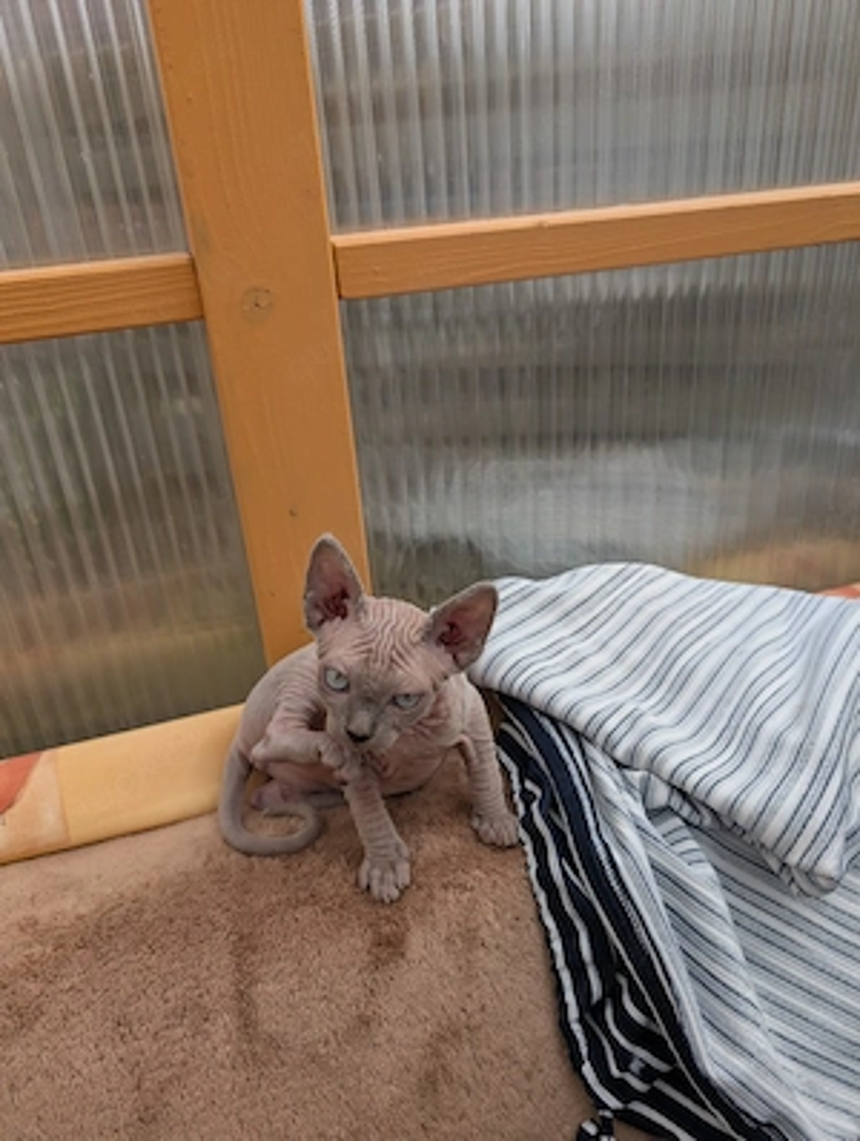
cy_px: 570
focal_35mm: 24
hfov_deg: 57.0
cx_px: 430
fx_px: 792
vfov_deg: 71.5
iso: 73
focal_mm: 6.9
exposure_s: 1/1111
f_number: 1.68
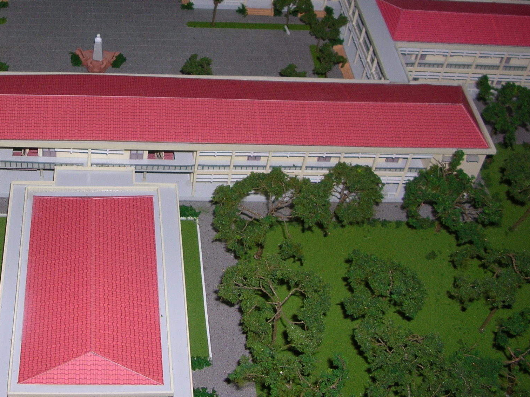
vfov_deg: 27.4
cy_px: 155
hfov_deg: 35.4
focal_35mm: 53
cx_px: 135
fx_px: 811
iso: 50
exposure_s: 1/60.1
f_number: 2.8
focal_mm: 5.8
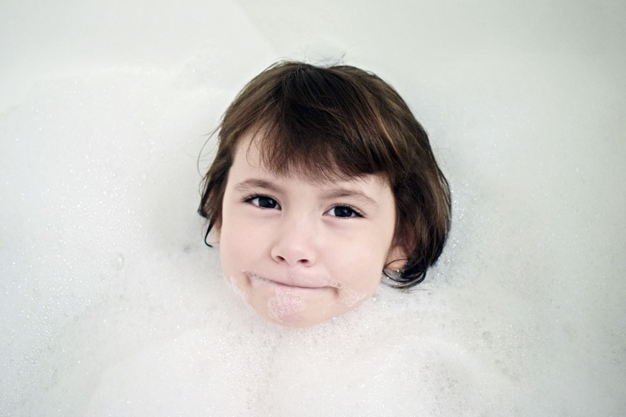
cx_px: 313
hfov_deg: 38.9
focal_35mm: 51
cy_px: 208
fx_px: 887
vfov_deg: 26.5
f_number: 4.5
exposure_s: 1/60
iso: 1400
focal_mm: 34
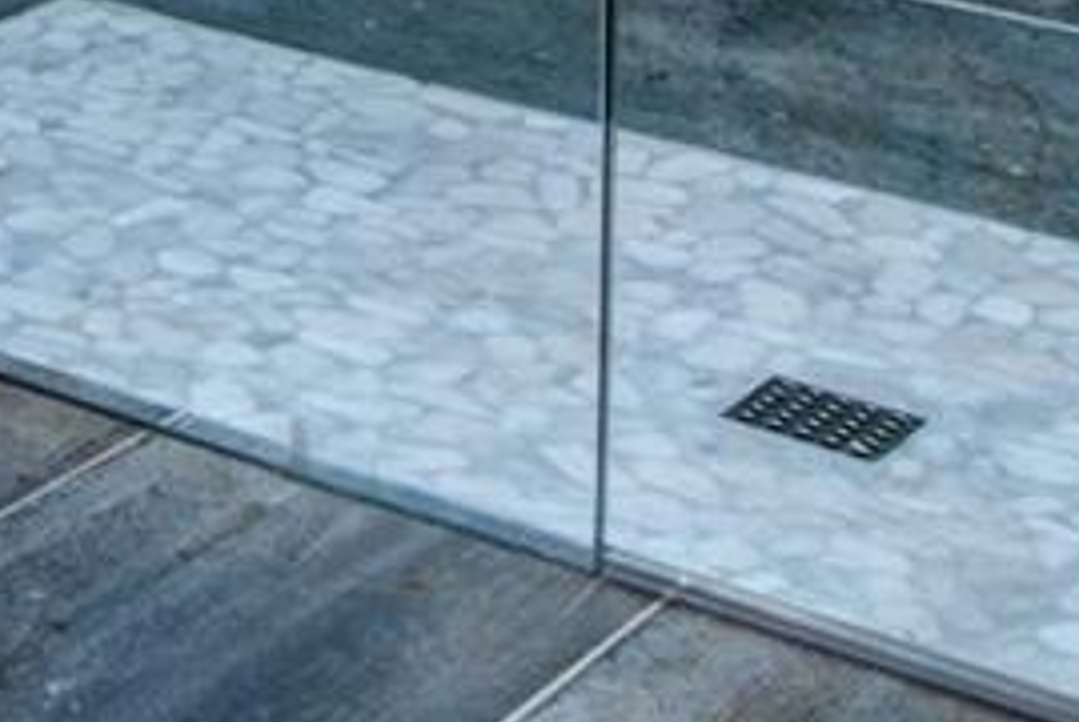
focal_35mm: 95
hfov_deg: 16.9
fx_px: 2850
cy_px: -1051
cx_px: -983
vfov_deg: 11.6
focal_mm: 16
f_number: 11
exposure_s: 1/3
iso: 250
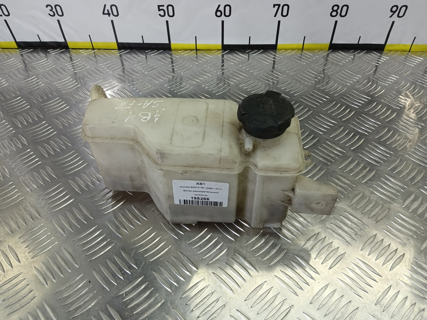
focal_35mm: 23
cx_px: 214
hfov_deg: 73.9
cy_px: 160
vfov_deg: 58.9
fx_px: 284
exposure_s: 1/50
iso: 88
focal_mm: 4.11
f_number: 1.6
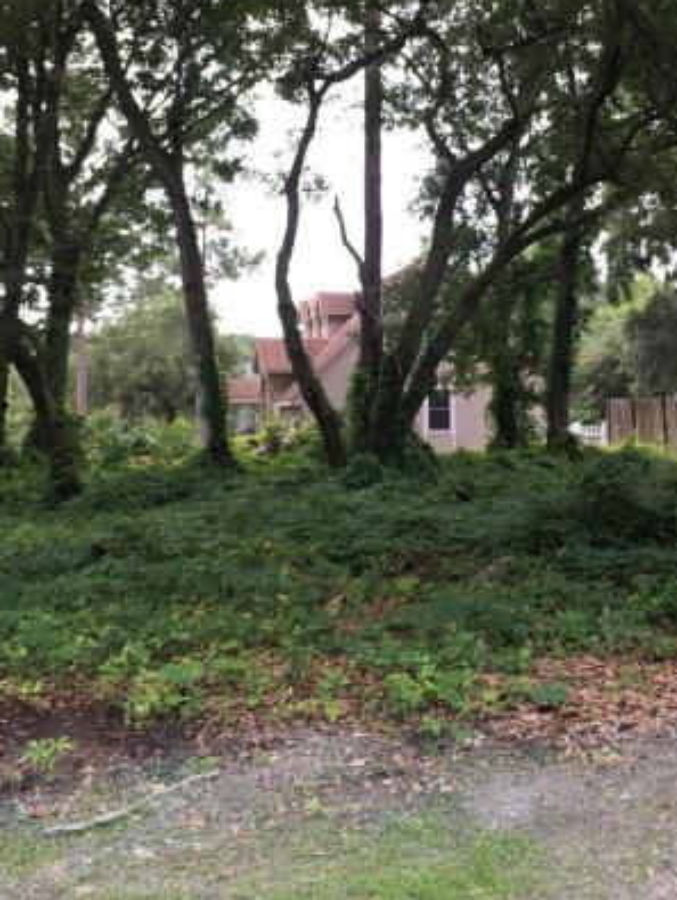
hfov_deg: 32.9
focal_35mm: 44
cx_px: 349
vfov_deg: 41.8
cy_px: 237
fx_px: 1146
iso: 25
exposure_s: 1/120
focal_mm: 4.15
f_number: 2.2
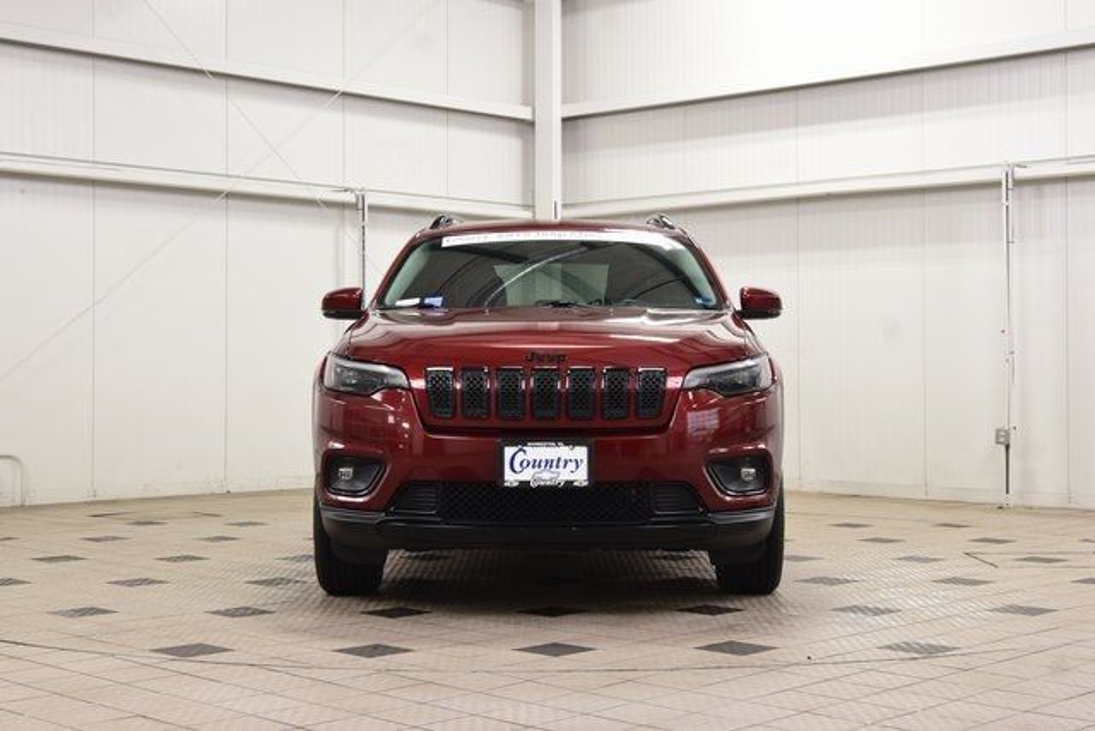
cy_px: 366
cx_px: 548
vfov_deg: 23.8
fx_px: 1734
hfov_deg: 35.0
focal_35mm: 57
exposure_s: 1/30
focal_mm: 38
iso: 800
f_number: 7.1
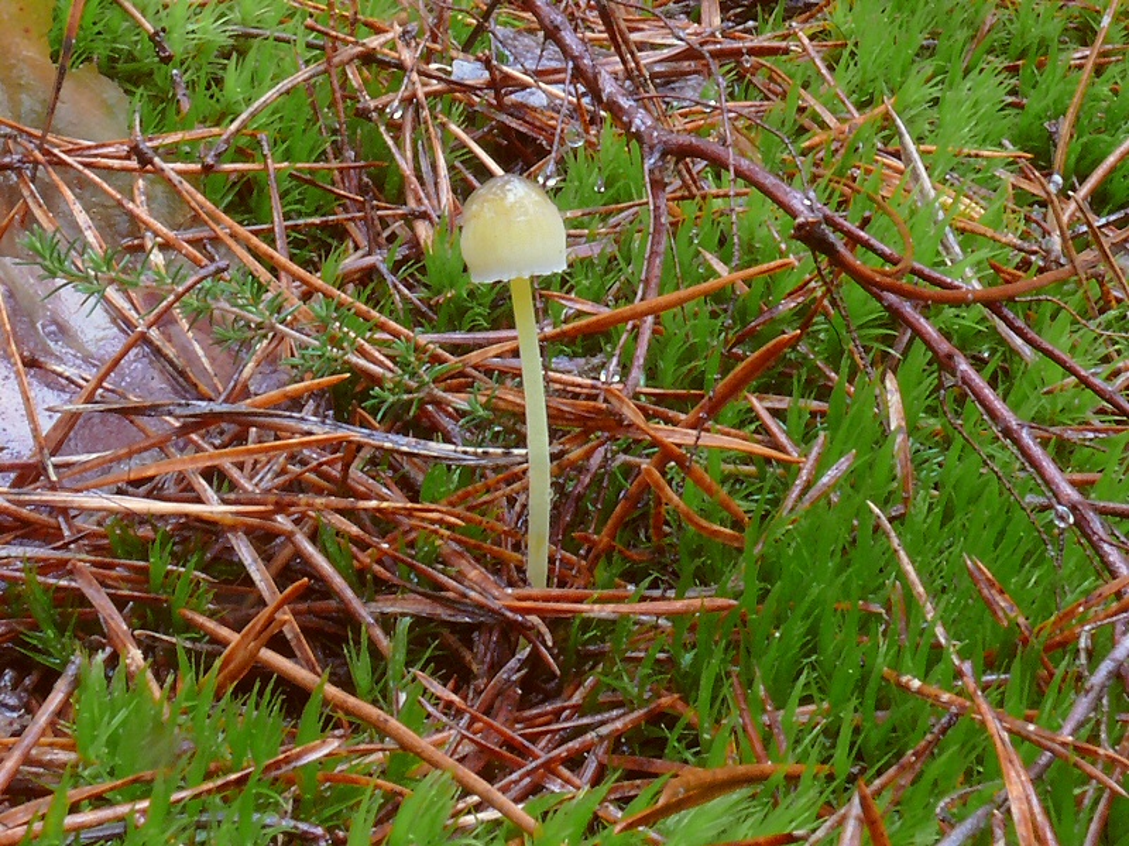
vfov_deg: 40.7
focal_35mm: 35
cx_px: 564
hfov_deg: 52.7
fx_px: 1141
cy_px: 423
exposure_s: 1/1.3
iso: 100
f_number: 11
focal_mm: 7.4
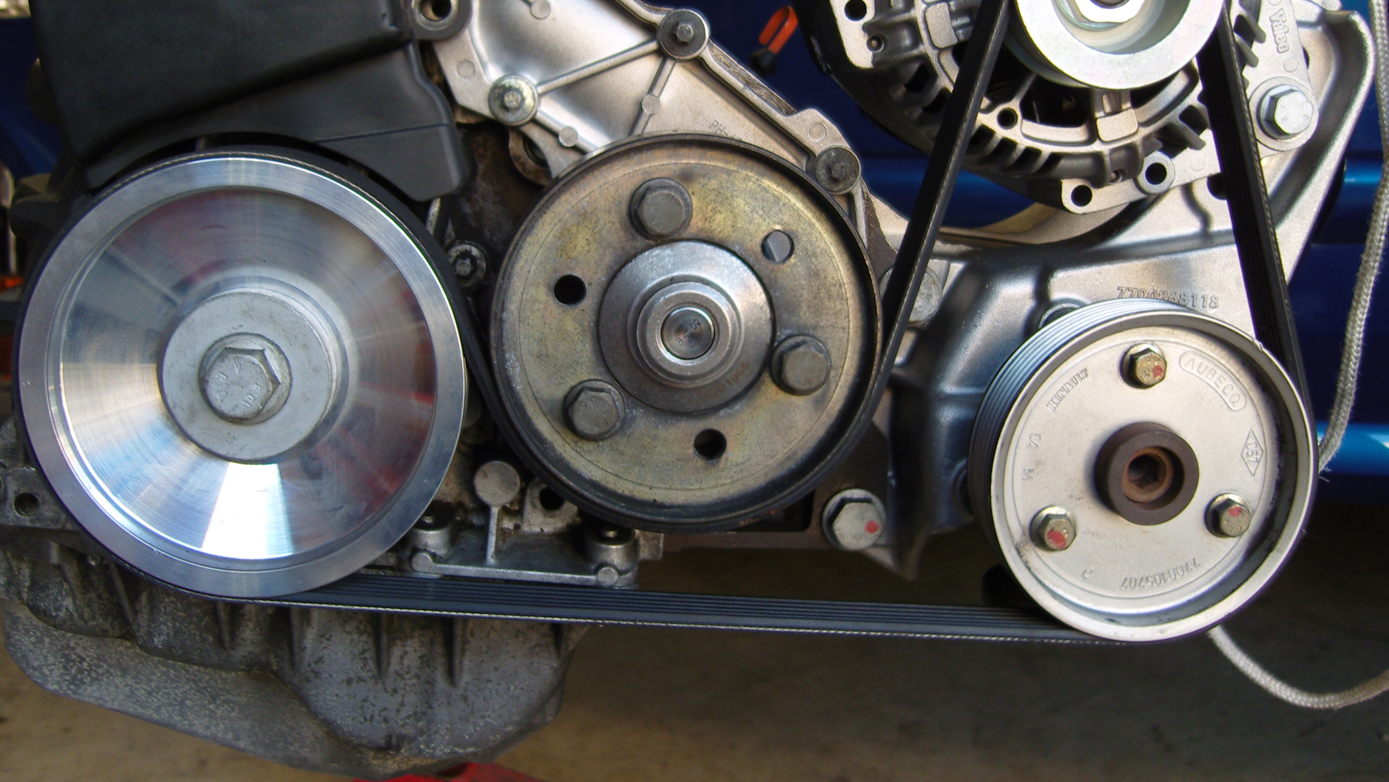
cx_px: 677
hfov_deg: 52.8
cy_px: 272
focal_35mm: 38
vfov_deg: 31.0
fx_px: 1400
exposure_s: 1/60
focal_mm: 7.3
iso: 100
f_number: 2.8
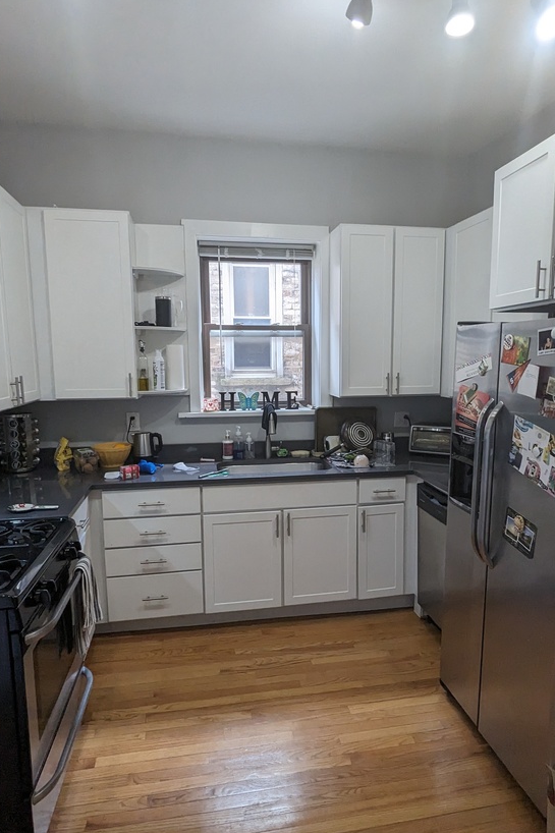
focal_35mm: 22
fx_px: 509
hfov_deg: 57.1
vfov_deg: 78.6
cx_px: 301
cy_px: 432
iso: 371
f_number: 2.2
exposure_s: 1/120
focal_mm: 2.35
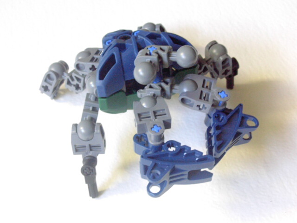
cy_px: 112
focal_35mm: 67
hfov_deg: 29.0
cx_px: 148
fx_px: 575
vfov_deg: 21.9
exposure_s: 1/2.9
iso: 200
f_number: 3.6
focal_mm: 10.2
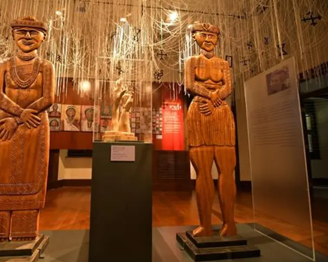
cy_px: 135
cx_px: 125
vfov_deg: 76.9
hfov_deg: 88.1
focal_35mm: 17
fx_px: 165
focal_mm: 14
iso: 2500
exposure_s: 1/80
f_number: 2.8
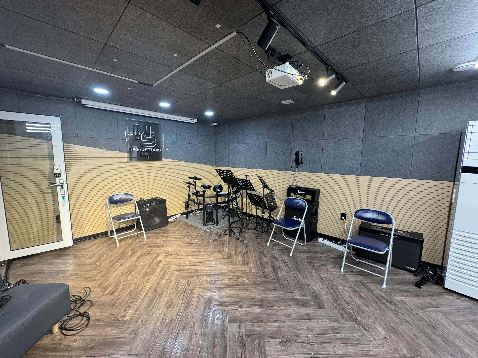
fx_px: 193
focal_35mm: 14
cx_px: 239
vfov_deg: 85.7
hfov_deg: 102.1
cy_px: 179
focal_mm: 2.22
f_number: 2.2
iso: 200
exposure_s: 1/60
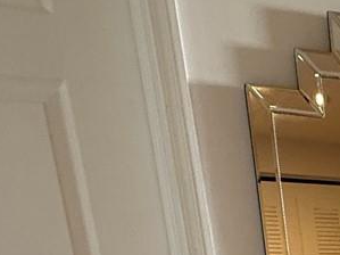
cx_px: 539
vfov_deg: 14.9
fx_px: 736
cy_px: 553
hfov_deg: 21.1
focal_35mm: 75
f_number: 2.2
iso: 250
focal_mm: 2.22
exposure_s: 1/60
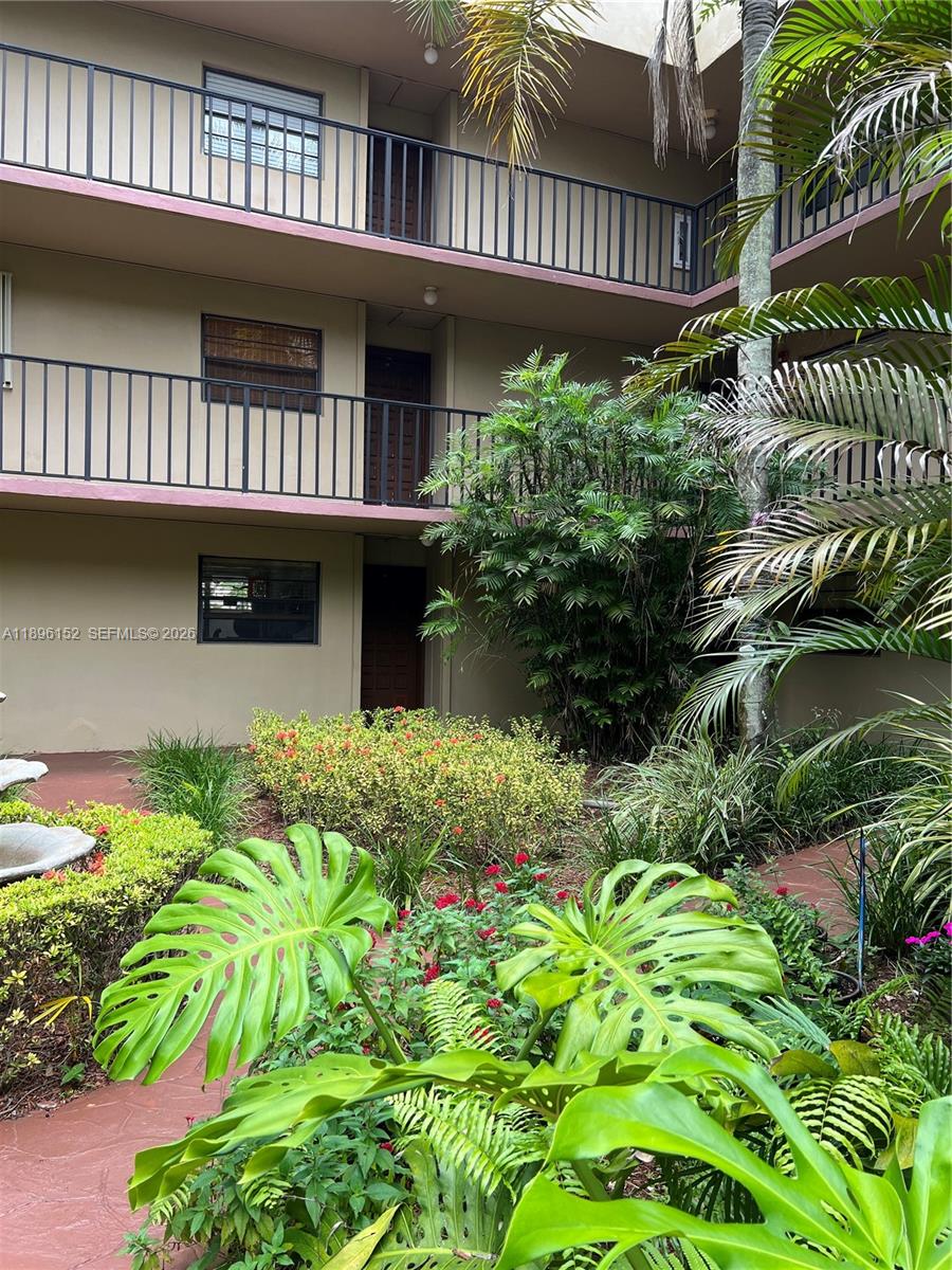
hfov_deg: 53.1
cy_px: 635
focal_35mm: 26
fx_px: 953
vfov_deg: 67.3
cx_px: 476
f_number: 1.5
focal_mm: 5.7
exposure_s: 1/399
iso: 50
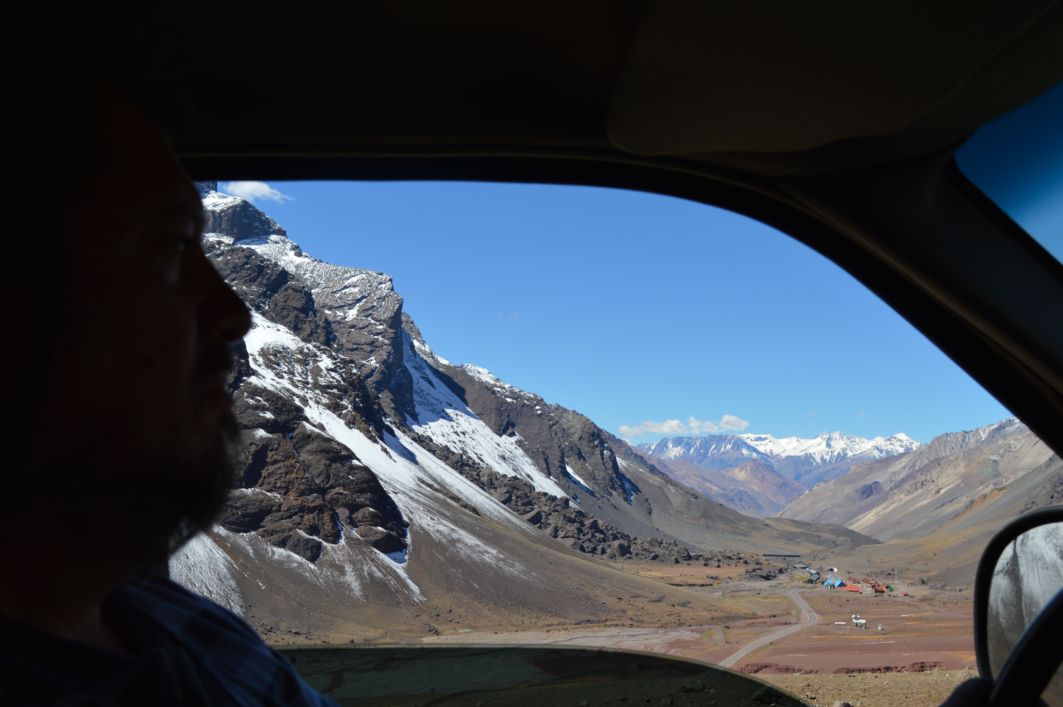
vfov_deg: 34.1
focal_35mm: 39
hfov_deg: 49.6
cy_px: 354
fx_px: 1151
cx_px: 532
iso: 100
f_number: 8
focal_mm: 26
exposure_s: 1/250
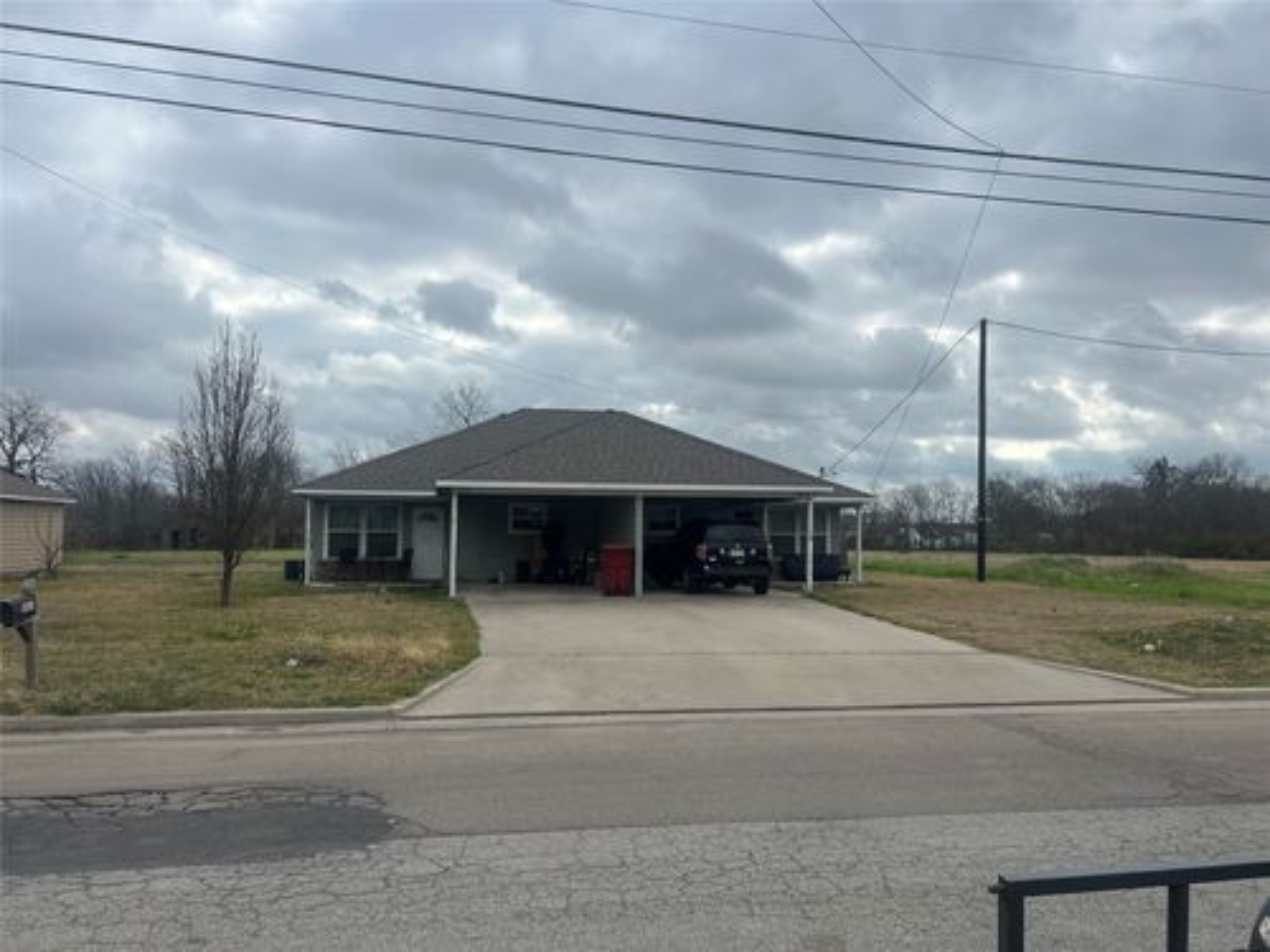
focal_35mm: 26
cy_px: 476
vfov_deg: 53.1
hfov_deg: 67.3
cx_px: 635
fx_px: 954
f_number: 1.5
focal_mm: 5.7
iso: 50
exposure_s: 1/4115
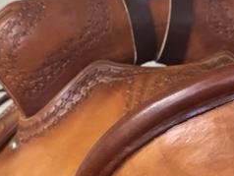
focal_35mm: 171
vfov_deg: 8.7
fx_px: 1157
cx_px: 209
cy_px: 158
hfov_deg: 11.5
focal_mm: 6
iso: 200
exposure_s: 1/40
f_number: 2
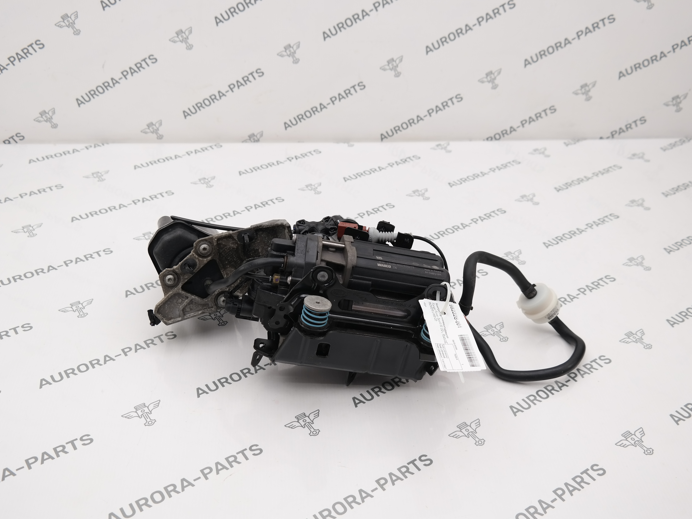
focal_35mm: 34
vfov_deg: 41.8
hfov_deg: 54.0
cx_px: 353
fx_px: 680
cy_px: 269
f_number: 4
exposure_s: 1/100
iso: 100
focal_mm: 20
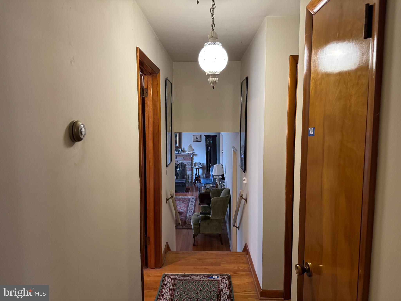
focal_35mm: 24
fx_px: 278
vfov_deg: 56.8
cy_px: 150
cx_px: 200
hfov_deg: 71.6
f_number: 1.78
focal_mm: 6.76
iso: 500
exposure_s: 1/60
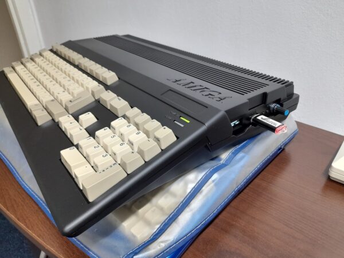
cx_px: 172
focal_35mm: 25
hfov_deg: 69.4
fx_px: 248
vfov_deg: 54.9
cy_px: 129
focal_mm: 4.6
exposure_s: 1/50
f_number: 2
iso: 160
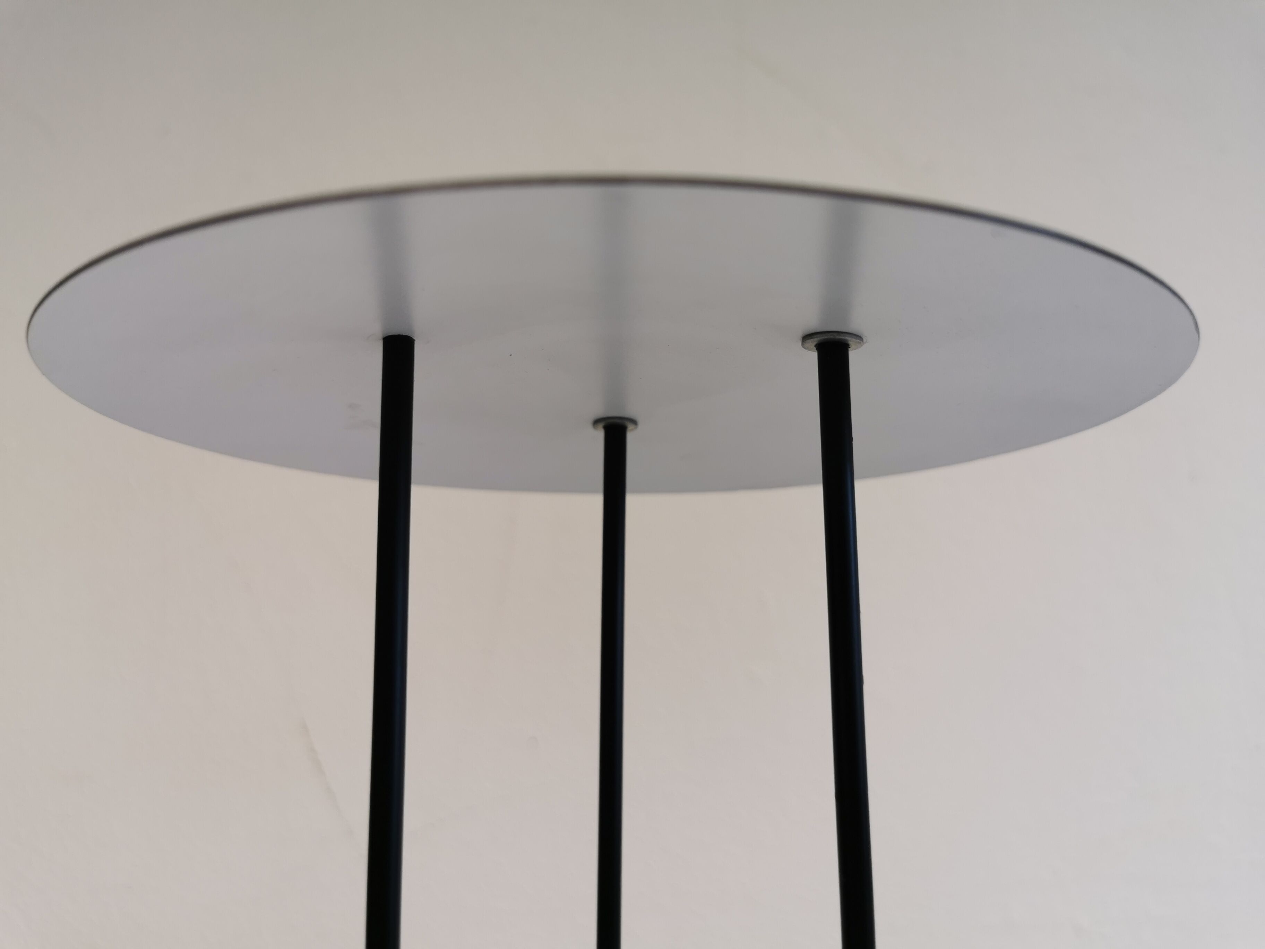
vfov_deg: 51.4
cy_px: 474
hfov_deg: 65.3
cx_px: 632
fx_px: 987
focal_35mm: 27
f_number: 1.6
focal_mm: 5.56
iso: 64
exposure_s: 1/120
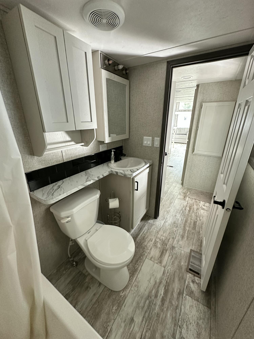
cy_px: 170
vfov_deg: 102.1
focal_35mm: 14
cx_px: 127
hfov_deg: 85.7
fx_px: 137
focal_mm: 2.22
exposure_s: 1/60
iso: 640
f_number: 2.2
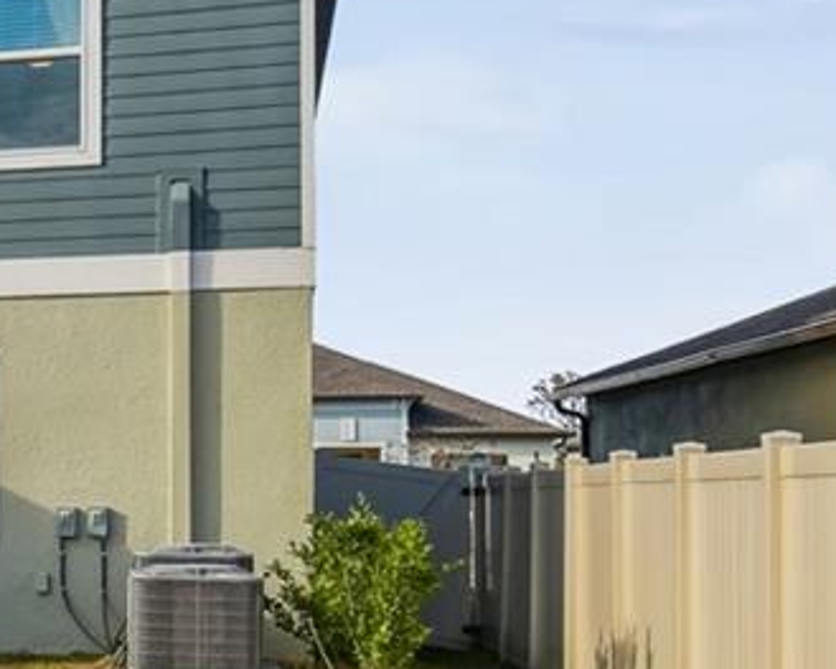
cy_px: 463
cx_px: -475
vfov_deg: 20.9
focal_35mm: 73
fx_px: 1806
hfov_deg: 21.2
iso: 100
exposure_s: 1/160
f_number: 7.1
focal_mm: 11
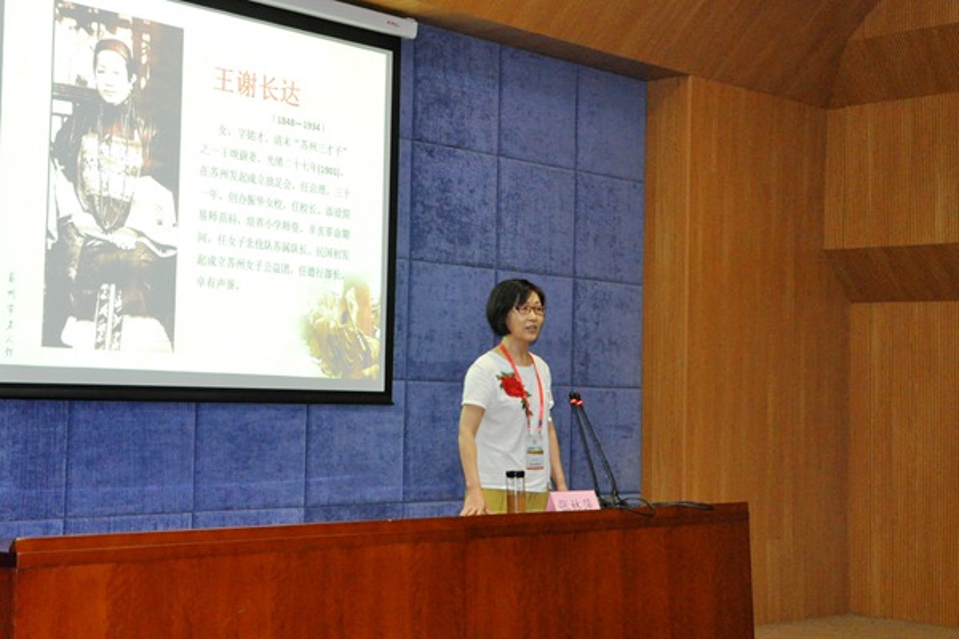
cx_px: 480
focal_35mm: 48
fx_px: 1279
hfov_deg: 41.1
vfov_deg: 28.1
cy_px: 320
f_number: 5
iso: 1600
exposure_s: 1/60
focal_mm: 32
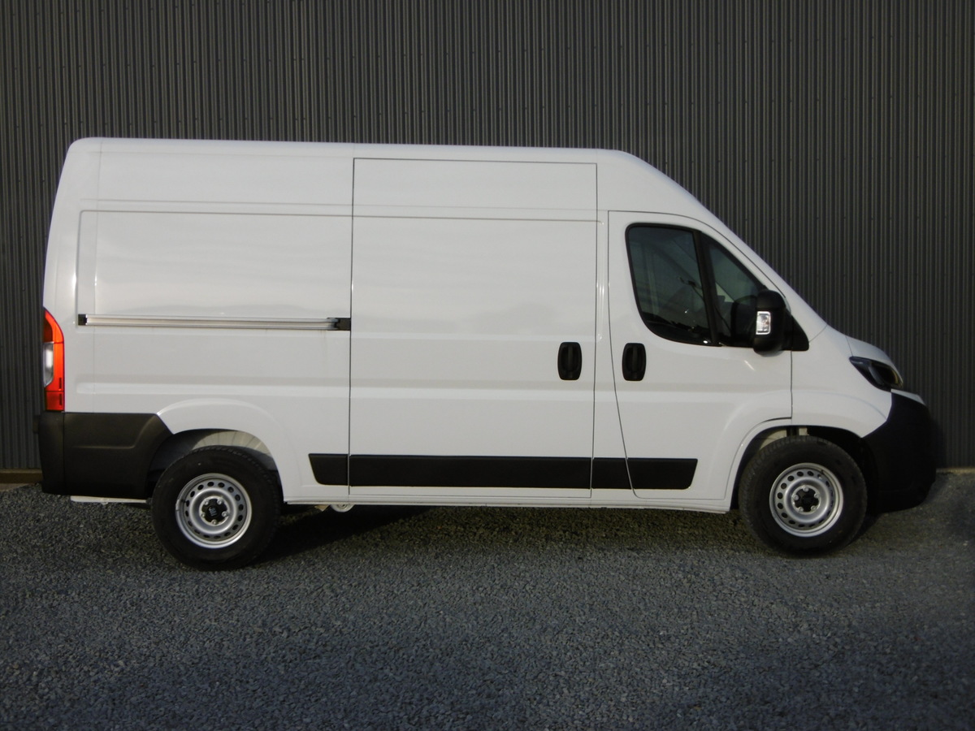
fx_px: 1211
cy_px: 366
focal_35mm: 43
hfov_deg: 43.9
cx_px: 488
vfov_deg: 33.6
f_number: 3.8
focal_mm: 7.7
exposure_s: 1/500
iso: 100
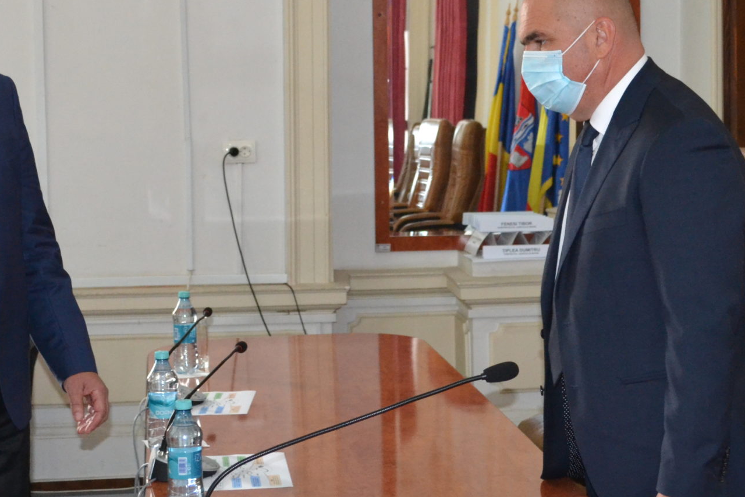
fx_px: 1614
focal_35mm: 78
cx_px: 385
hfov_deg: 26.0
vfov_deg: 17.5
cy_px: 164
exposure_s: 1/60
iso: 2200
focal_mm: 26
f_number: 4.2
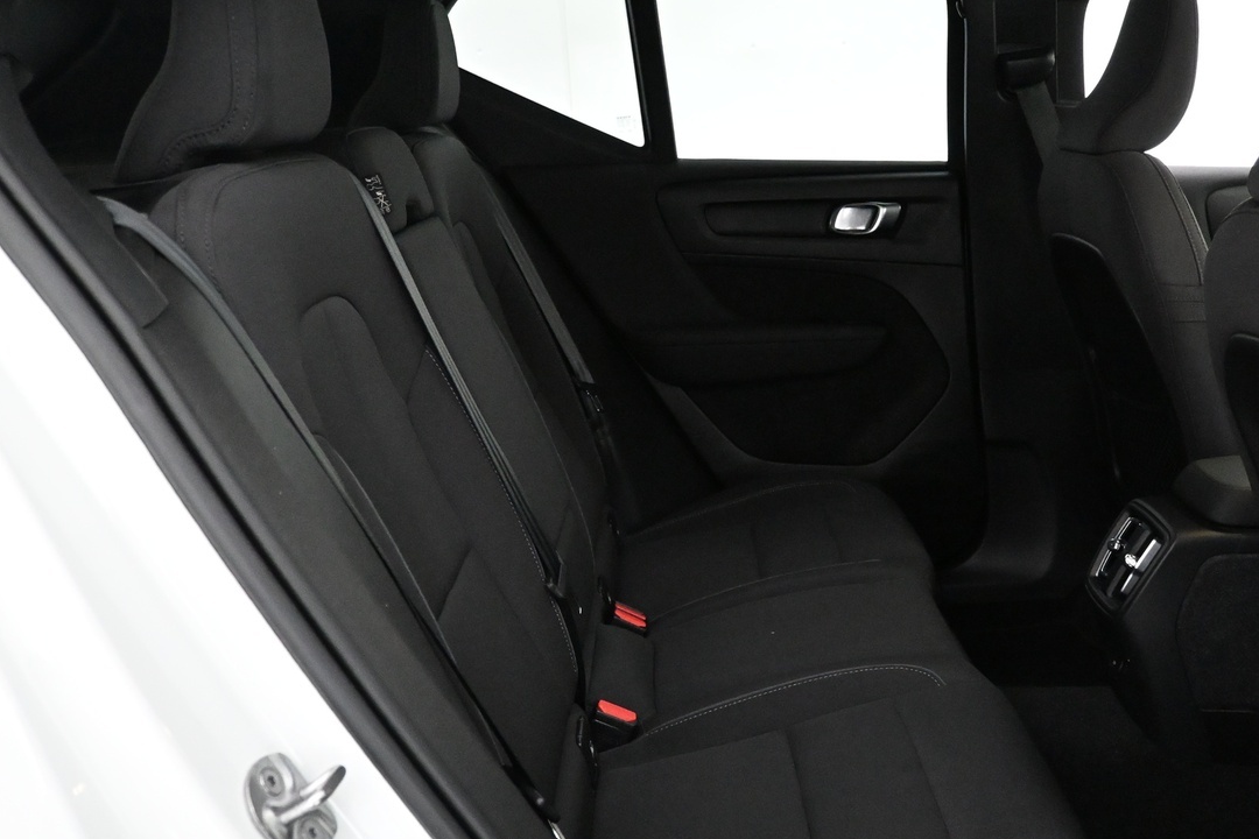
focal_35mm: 36
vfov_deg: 36.8
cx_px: 768
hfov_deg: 52.7
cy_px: 459
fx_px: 1259
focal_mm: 16
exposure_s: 1/60
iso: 5600
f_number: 3.5
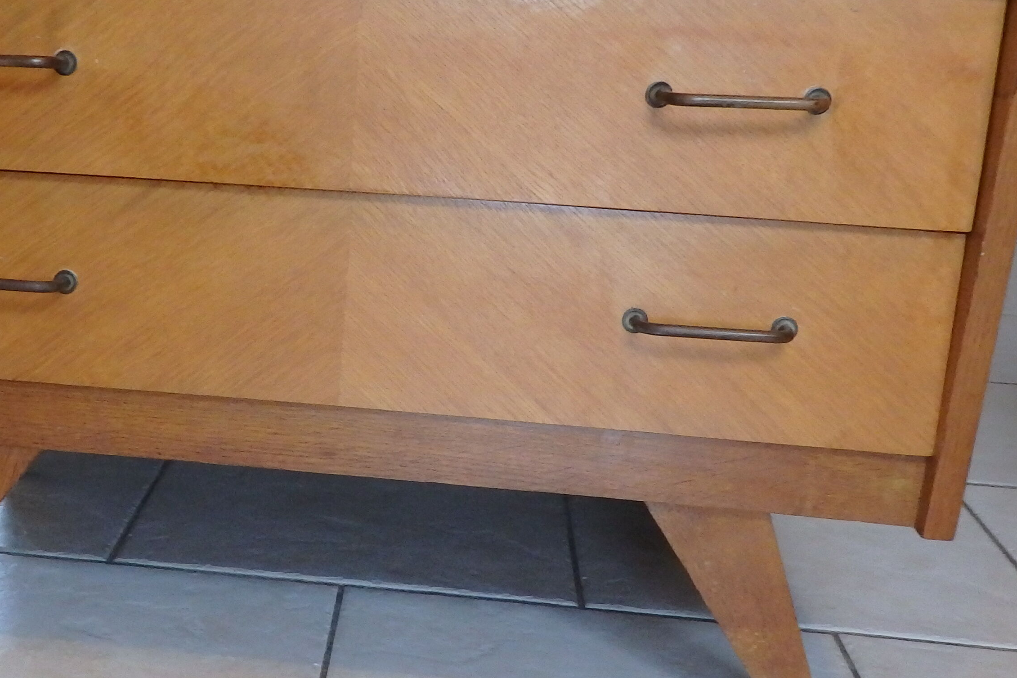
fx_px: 1497
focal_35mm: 53
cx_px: 243
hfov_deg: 36.6
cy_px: 373
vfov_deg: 25.5
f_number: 3
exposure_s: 1/30
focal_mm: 4.5
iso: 500
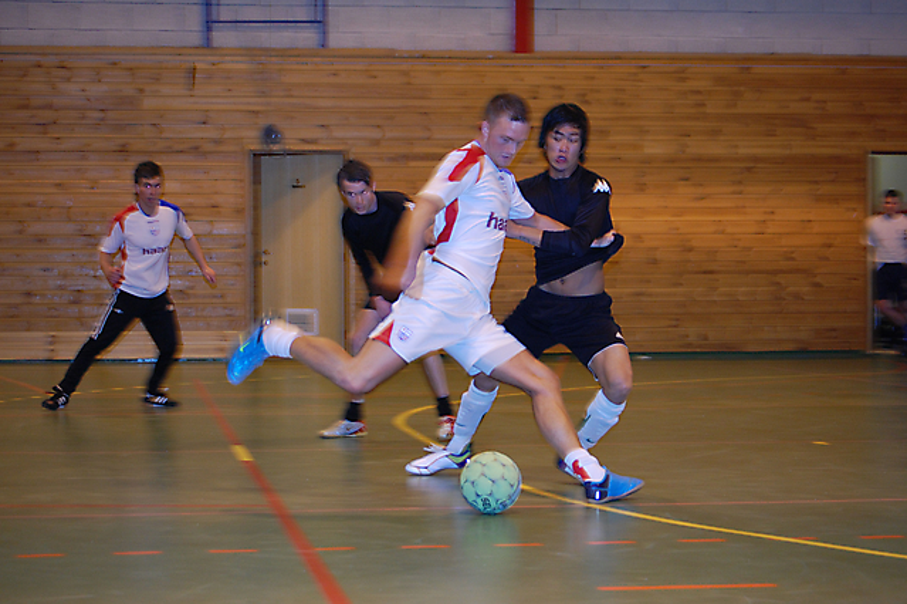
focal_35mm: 82
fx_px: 2077
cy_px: 302
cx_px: 454
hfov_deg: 24.6
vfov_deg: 16.5
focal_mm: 55
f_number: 4
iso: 720
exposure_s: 1/60
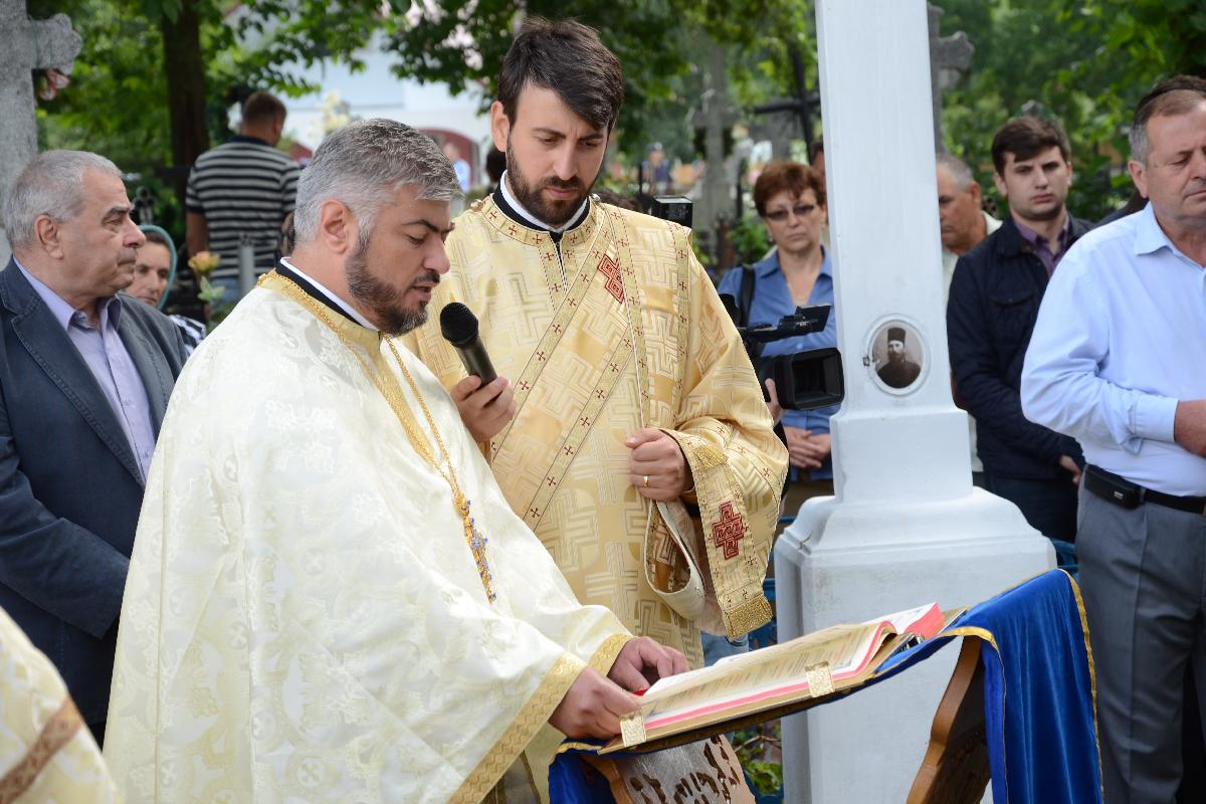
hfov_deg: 16.1
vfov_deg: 10.8
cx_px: 603
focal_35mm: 128
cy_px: 402
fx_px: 4271
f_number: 7.1
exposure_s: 1/60
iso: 160
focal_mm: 85
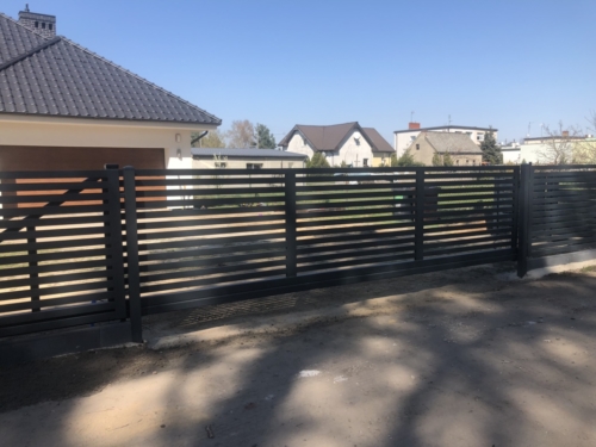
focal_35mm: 28
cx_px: 298
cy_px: 224
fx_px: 482
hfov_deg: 63.4
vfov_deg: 49.7
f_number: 1.8
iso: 20
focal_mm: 3.99
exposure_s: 1/1200
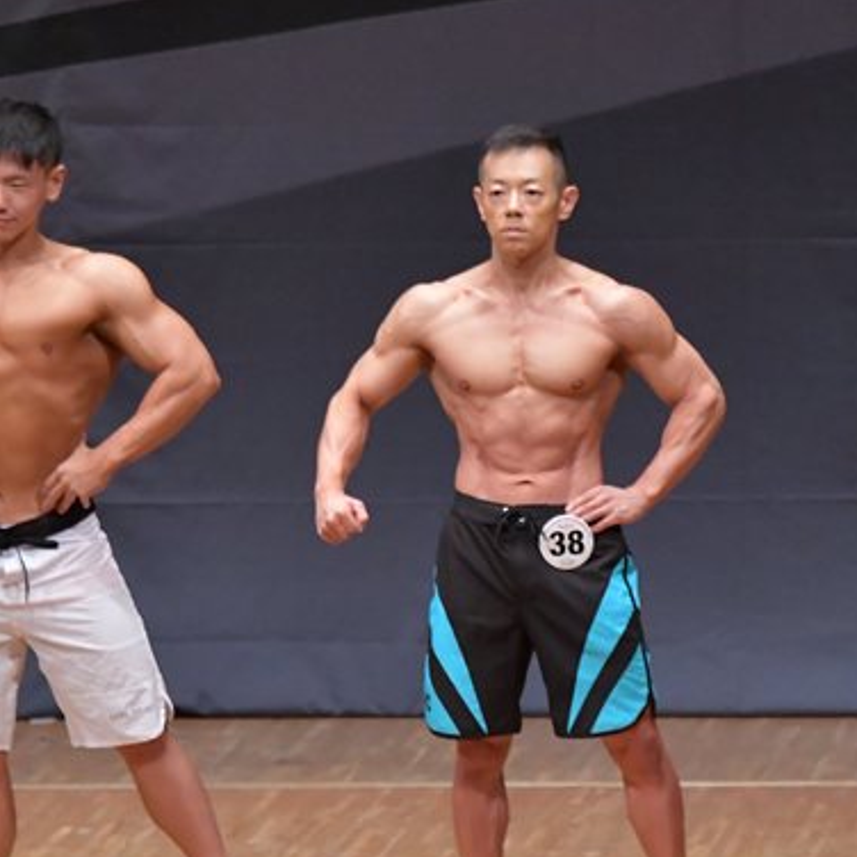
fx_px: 12492
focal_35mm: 446
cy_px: 529
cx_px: 662
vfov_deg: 3.9
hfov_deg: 3.9
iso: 6400
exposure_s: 1/400
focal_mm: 170
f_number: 5.6
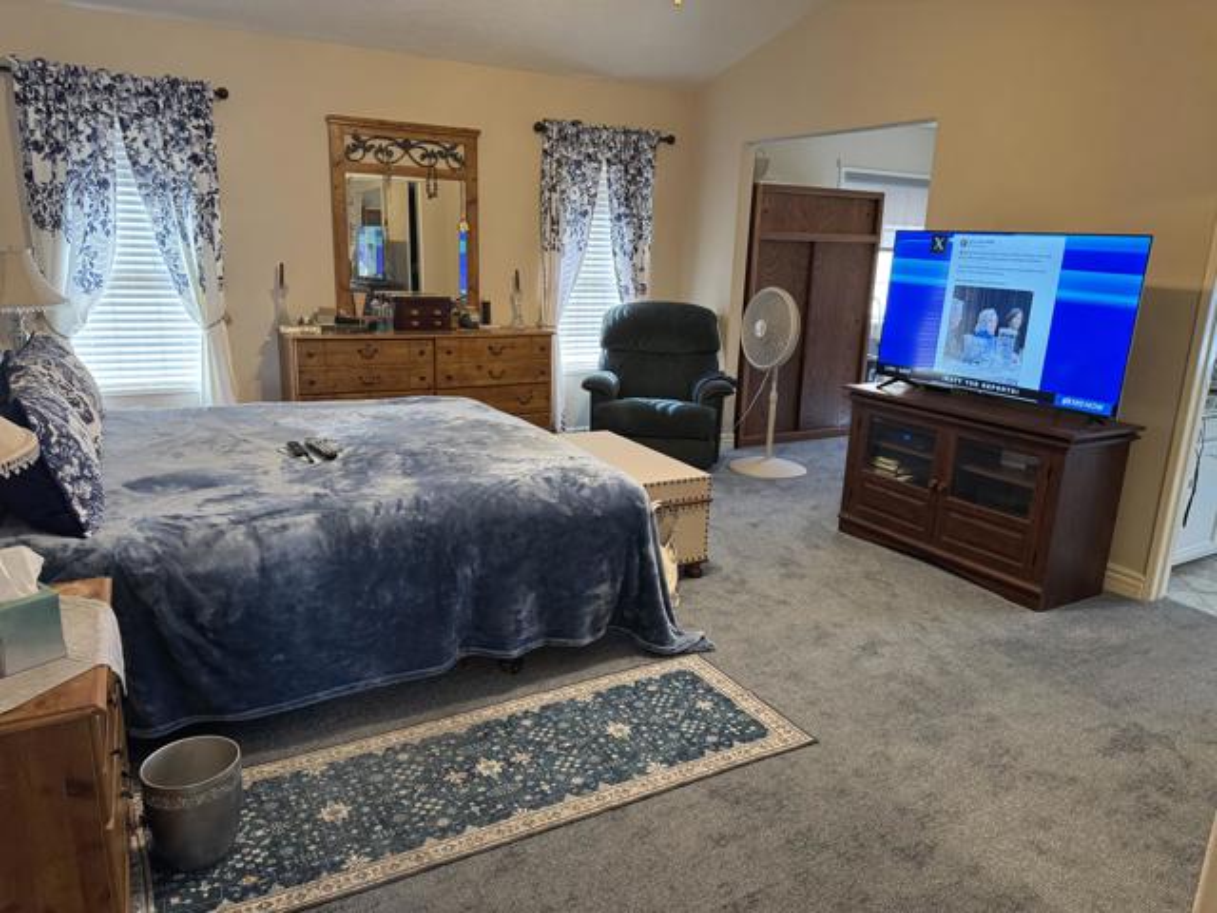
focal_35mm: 24
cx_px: 608
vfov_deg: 56.8
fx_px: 844
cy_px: 456
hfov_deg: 71.6
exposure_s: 1/60
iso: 500
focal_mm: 6.76
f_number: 1.78
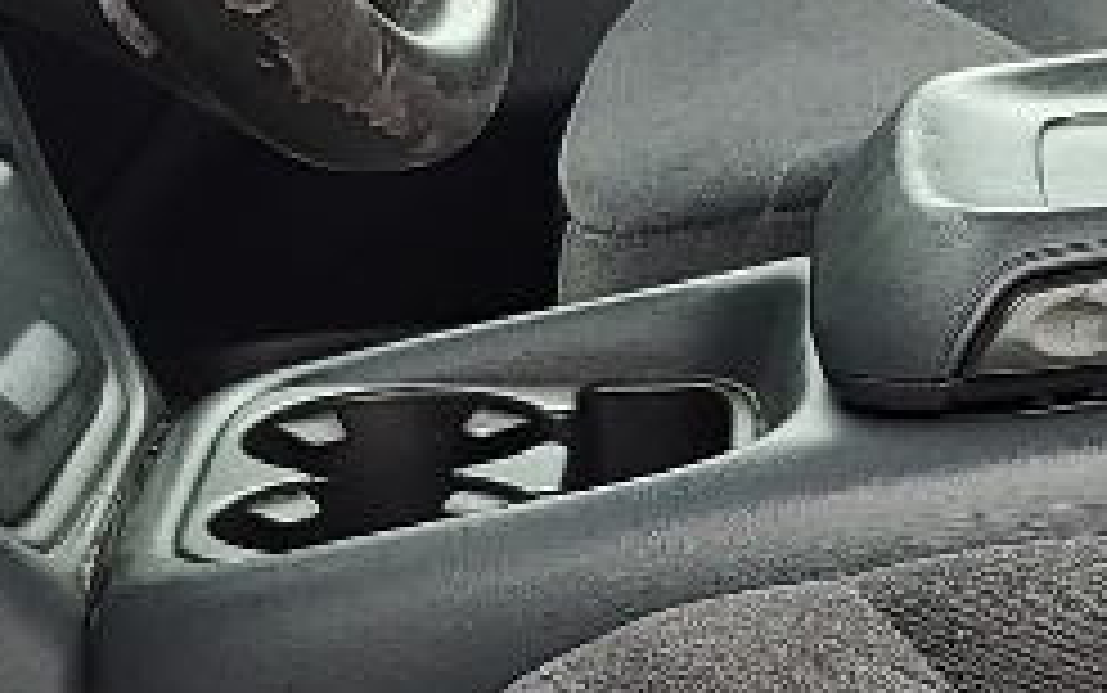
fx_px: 5403
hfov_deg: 11.7
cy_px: 536
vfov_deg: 7.3
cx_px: 832
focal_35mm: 179
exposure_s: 1/156
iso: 50
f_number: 1.5
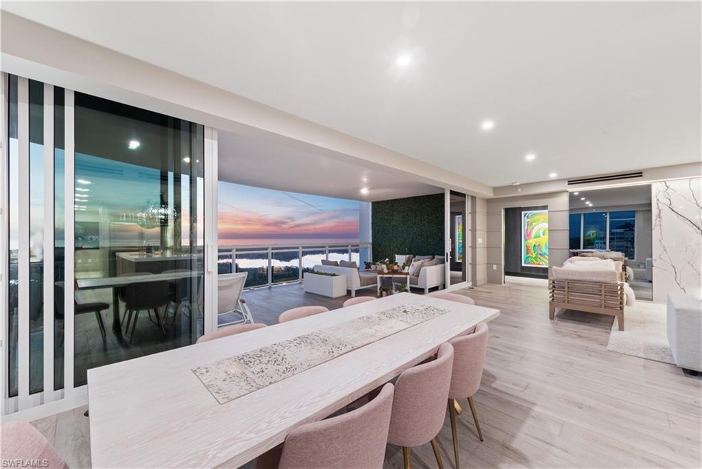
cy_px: 234
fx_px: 273
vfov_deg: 81.2
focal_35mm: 14
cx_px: 351
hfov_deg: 104.2
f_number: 9
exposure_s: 3
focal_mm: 14
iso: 320
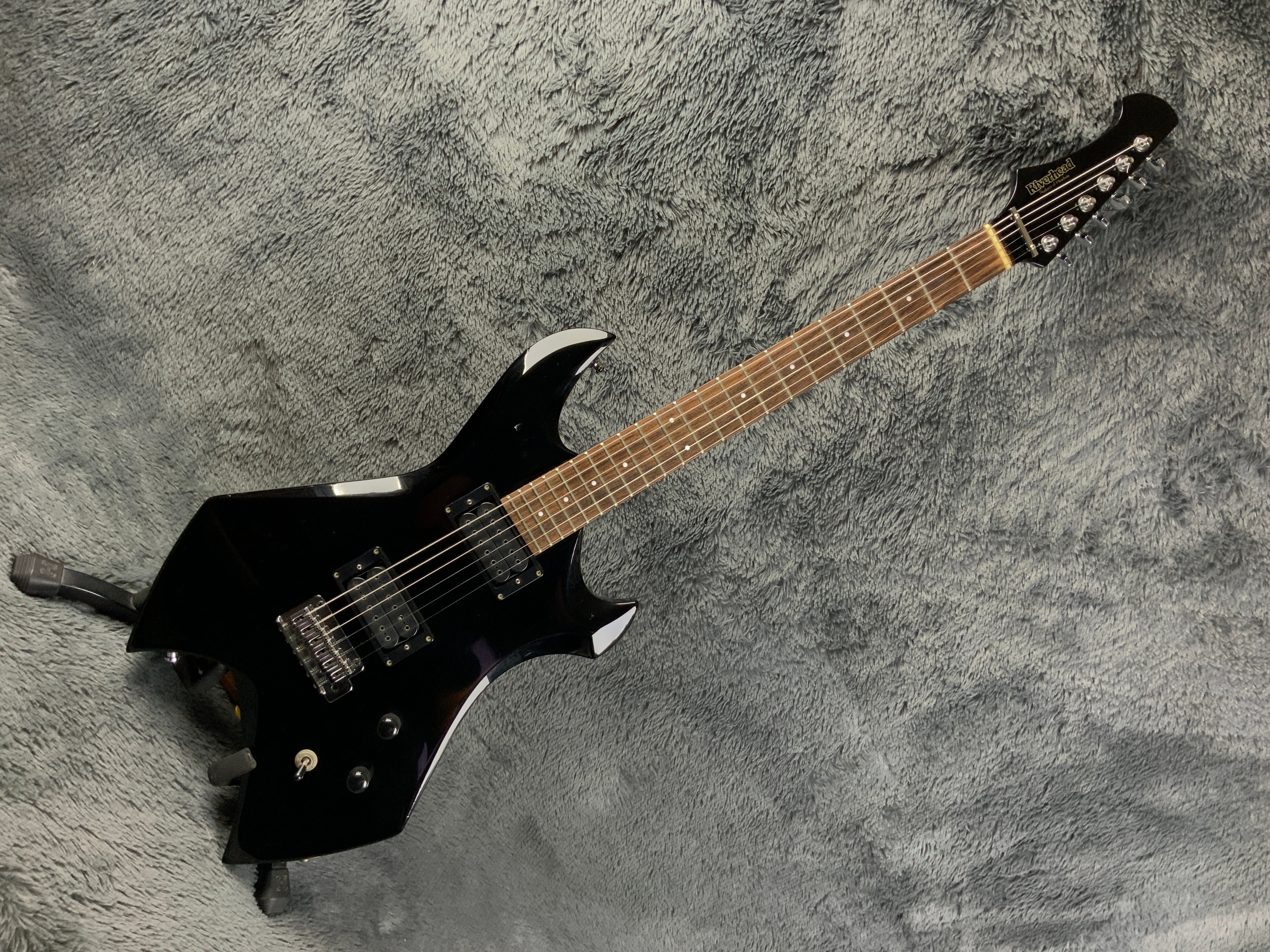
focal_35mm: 29
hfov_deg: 61.7
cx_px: 635
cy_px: 476
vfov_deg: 48.2
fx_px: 1064
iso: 100
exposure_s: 1/60
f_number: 1.8
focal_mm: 3
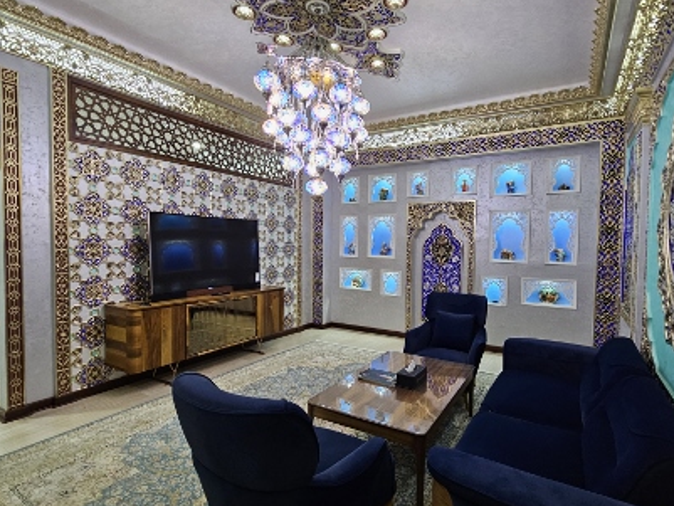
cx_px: 349
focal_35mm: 17
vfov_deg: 74.8
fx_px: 331
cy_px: 257
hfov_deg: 91.0
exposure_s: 1/33.3
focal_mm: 2.2
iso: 320
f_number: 2.2
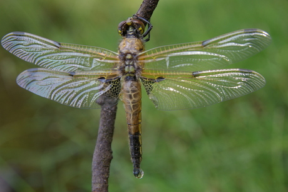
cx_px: 144
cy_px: 96
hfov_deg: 23.4
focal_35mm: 87
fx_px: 695
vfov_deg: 15.7
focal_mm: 58
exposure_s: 1/45
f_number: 8
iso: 200
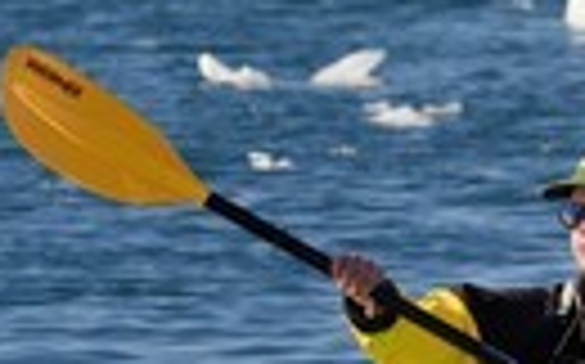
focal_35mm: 659
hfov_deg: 3.2
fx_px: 10497
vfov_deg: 2.0
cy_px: 440
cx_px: 486
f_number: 9
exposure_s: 1/1000
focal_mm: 200
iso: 400
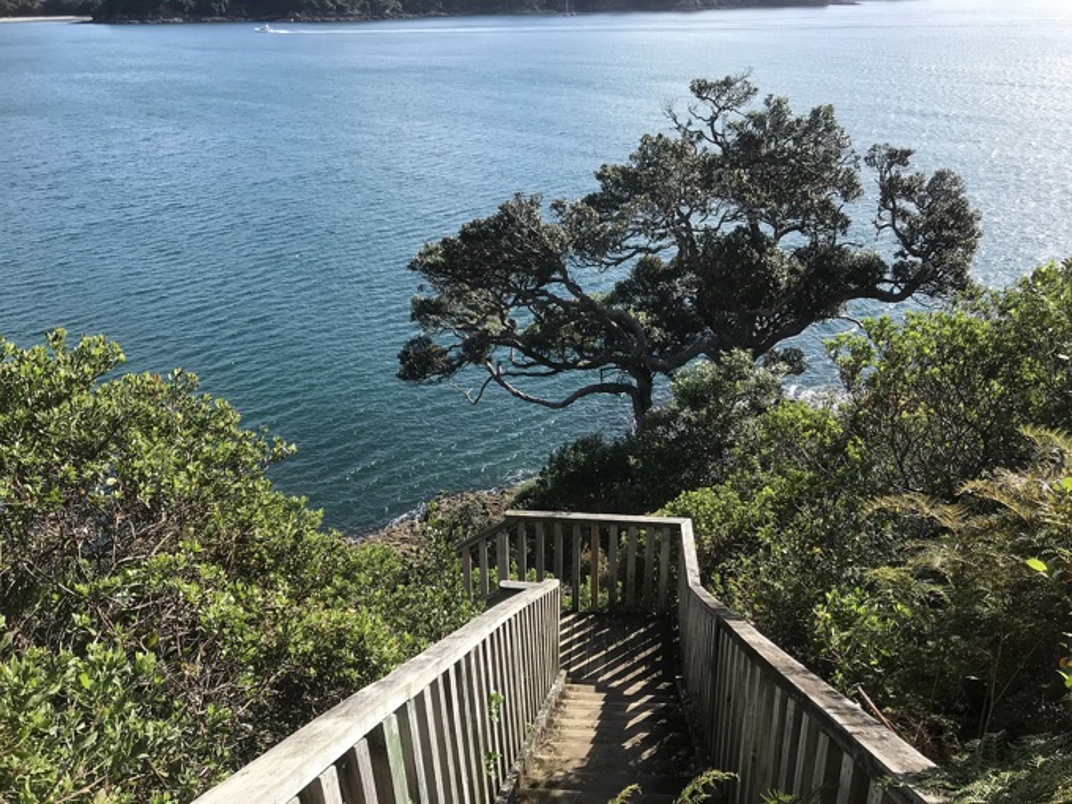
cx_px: 536
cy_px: 402
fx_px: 867
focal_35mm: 28
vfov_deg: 49.7
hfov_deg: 63.4
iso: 20
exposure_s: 1/1053
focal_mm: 3.99
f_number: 1.8
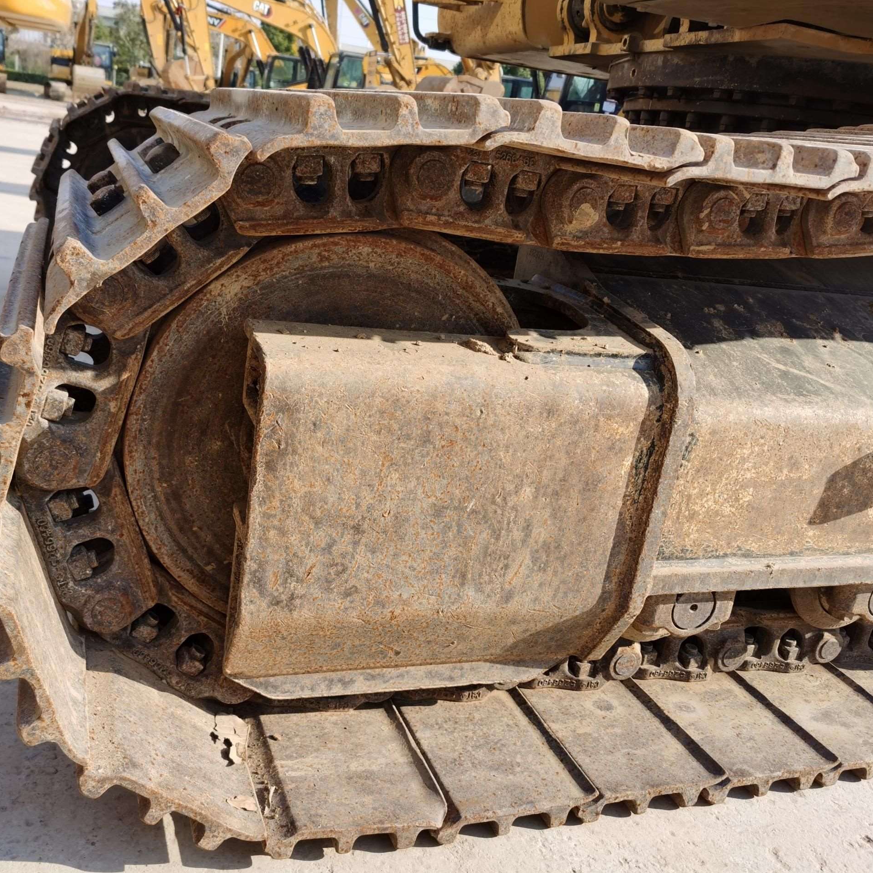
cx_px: 394
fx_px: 913
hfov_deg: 51.0
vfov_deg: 51.1
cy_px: 438
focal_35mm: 32
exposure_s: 1/2000
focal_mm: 5.56
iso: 50
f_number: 1.6
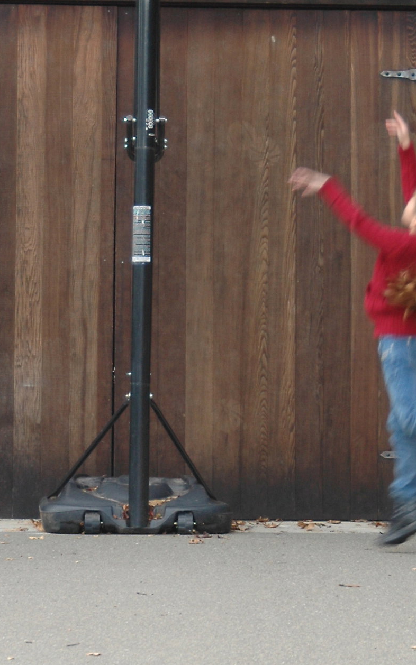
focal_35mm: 190
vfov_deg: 11.0
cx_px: 184
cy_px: 105
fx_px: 3447
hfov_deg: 6.9
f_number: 5
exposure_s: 1/40
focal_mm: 52
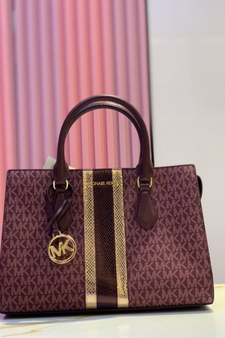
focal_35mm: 55
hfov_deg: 24.6
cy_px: 170
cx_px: 107
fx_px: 516
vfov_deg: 36.2
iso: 64
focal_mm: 6
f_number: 2.4
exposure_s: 1/50
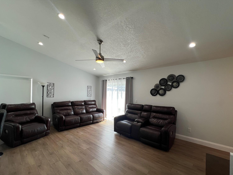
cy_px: 93
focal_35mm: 14
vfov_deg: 85.5
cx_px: 119
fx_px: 94
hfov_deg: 102.1
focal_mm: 1.57
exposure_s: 1/120
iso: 64
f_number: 1.8
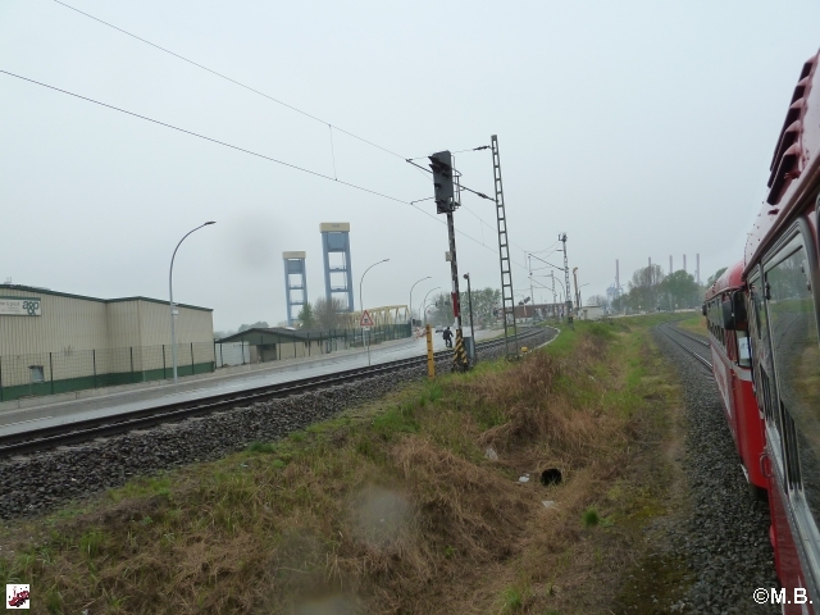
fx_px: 592
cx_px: 410
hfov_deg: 69.4
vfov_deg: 54.9
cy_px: 308
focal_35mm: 25
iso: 125
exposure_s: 1/400
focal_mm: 4.1
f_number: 4
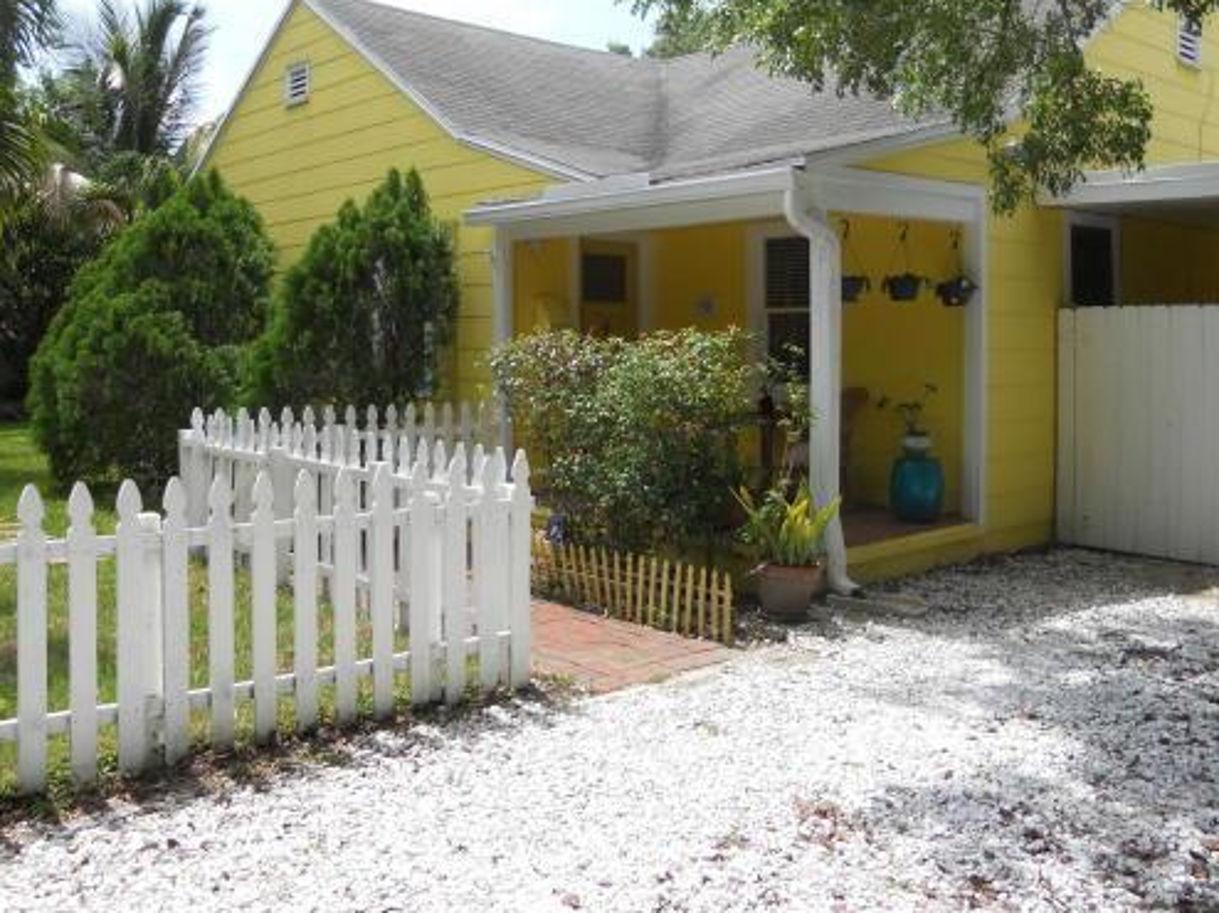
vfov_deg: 40.3
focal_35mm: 35
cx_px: 570
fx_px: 1232
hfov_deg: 52.6
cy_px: 328
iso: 80
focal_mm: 4.9
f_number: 3.2
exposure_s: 1/640
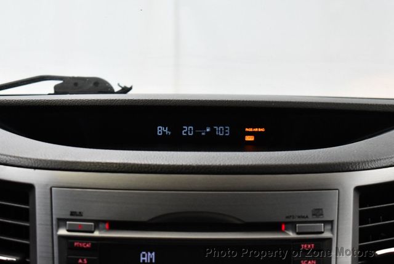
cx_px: 197
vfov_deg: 12.5
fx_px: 1205
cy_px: 132
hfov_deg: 18.6
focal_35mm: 110
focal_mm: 55
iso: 3200
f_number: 5.6
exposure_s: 1/125
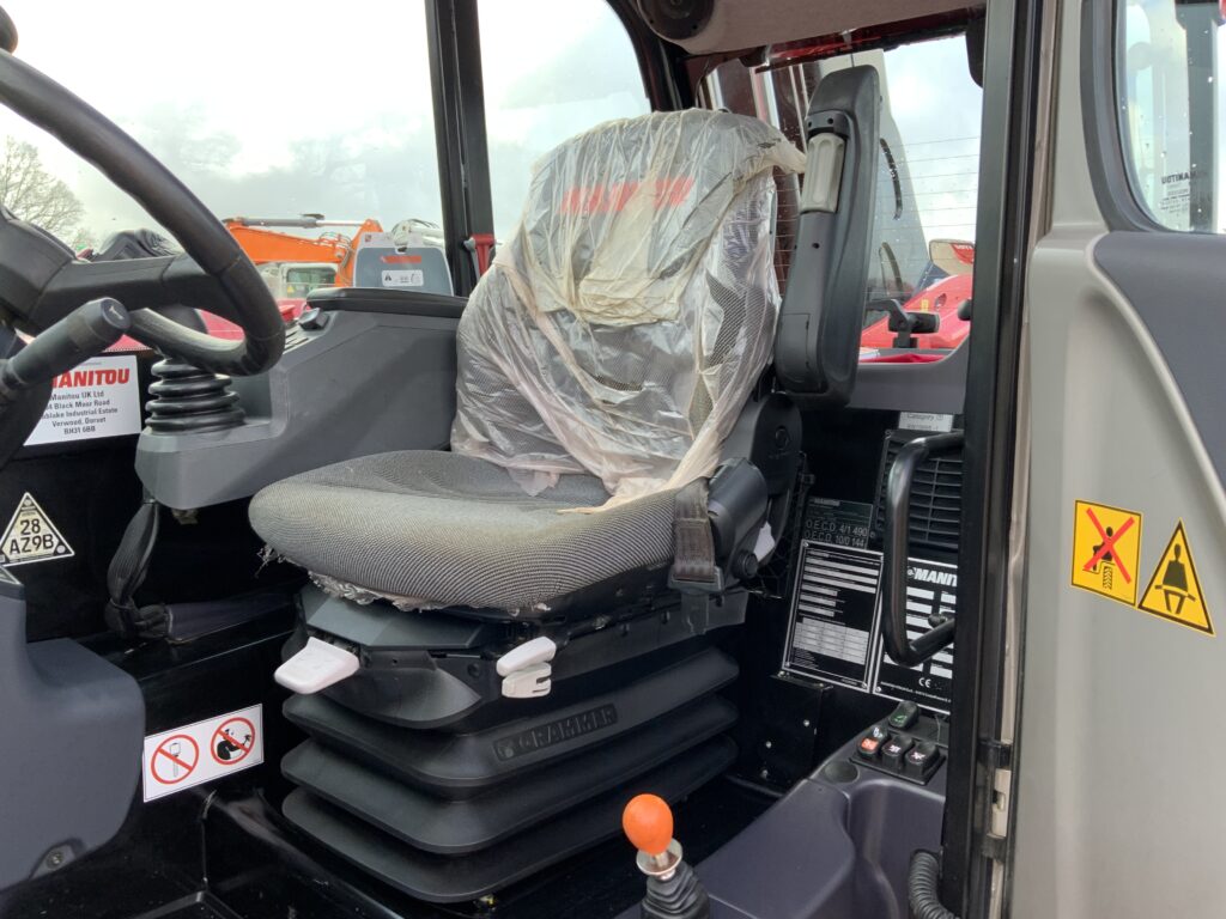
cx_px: 613
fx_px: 1027
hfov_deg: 61.7
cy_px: 460
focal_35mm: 29
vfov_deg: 48.2
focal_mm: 3
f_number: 1.8
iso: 32
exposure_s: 1/122
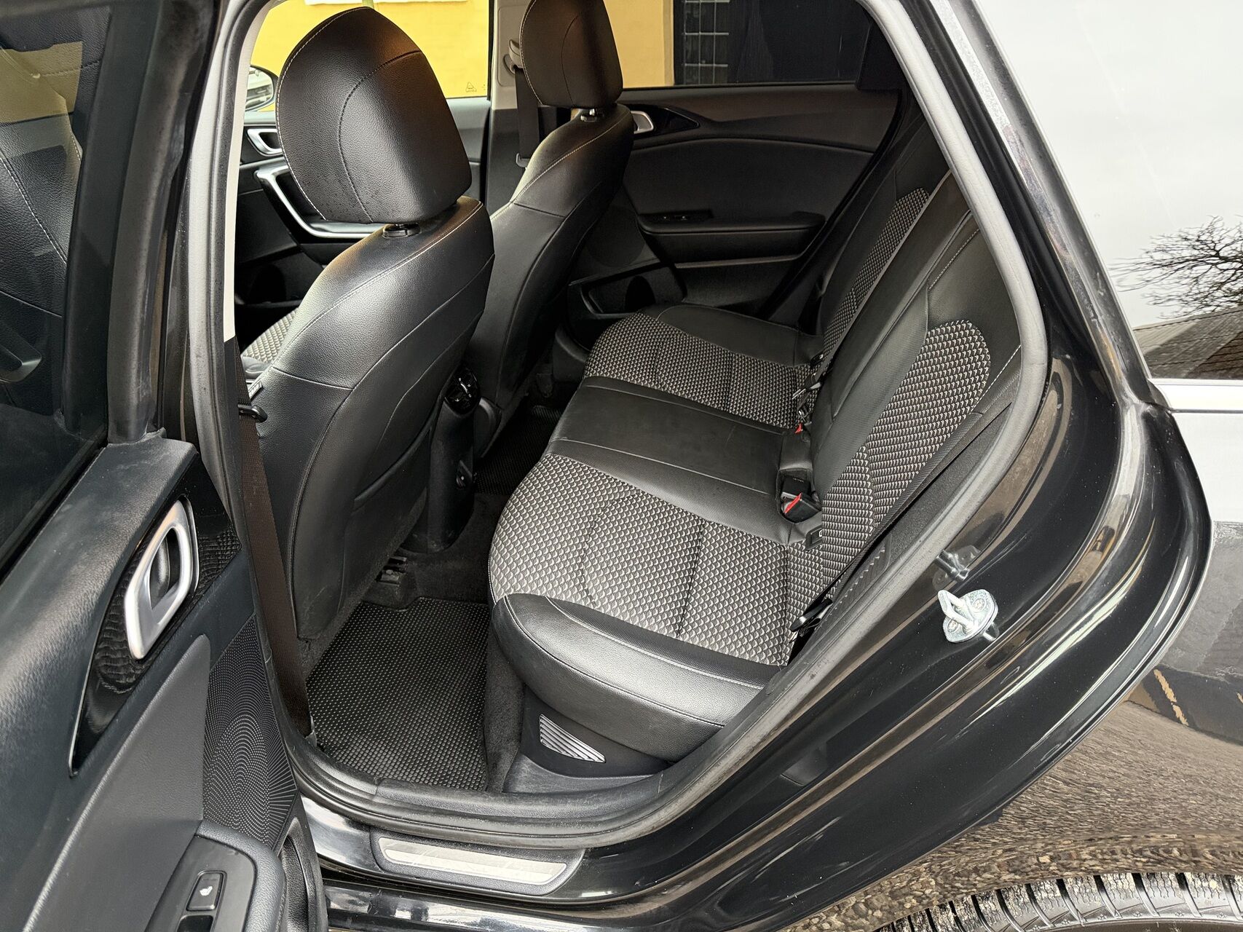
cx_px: 622
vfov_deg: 56.8
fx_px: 862
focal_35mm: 24
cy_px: 466
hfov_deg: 71.6
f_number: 1.78
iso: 400
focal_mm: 6.76
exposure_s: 1/60
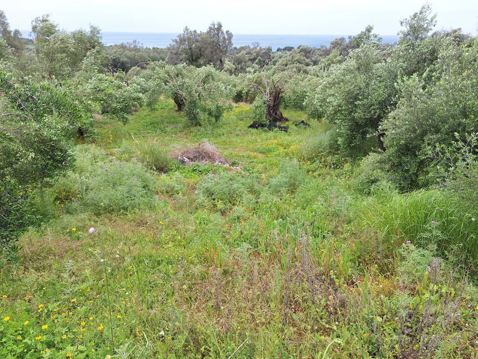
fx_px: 318
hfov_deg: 73.9
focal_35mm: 23
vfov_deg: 58.9
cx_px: 239
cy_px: 180
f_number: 1.8
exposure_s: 1/871
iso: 40
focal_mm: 5.54
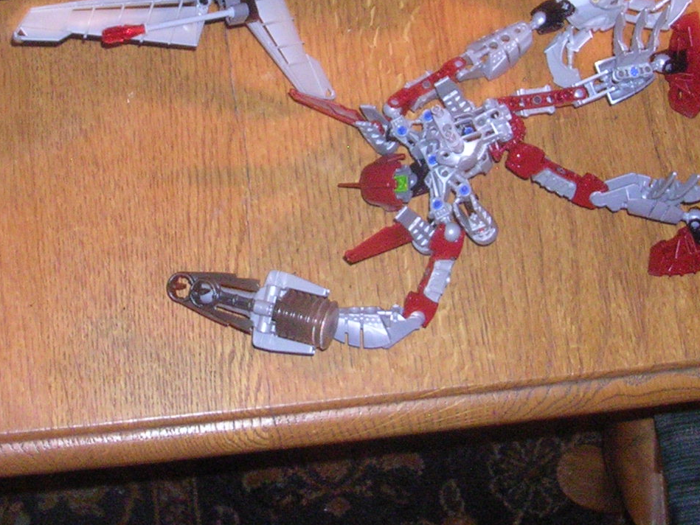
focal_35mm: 82
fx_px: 1658
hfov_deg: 23.8
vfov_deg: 17.7
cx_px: 341
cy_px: 28
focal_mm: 5.8
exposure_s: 1.5
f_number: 2.8
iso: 200
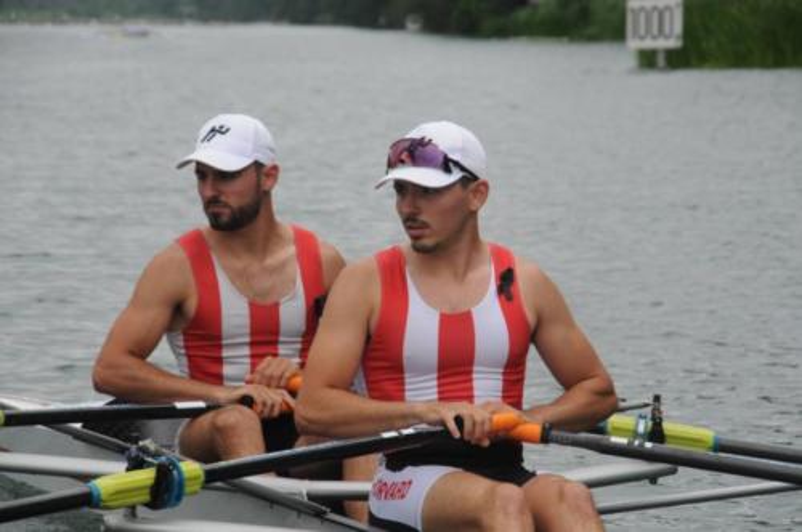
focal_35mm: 202
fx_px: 4505
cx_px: 401
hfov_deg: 10.2
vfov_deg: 6.8
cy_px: 266
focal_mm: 135
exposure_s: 1/400
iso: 500
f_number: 10
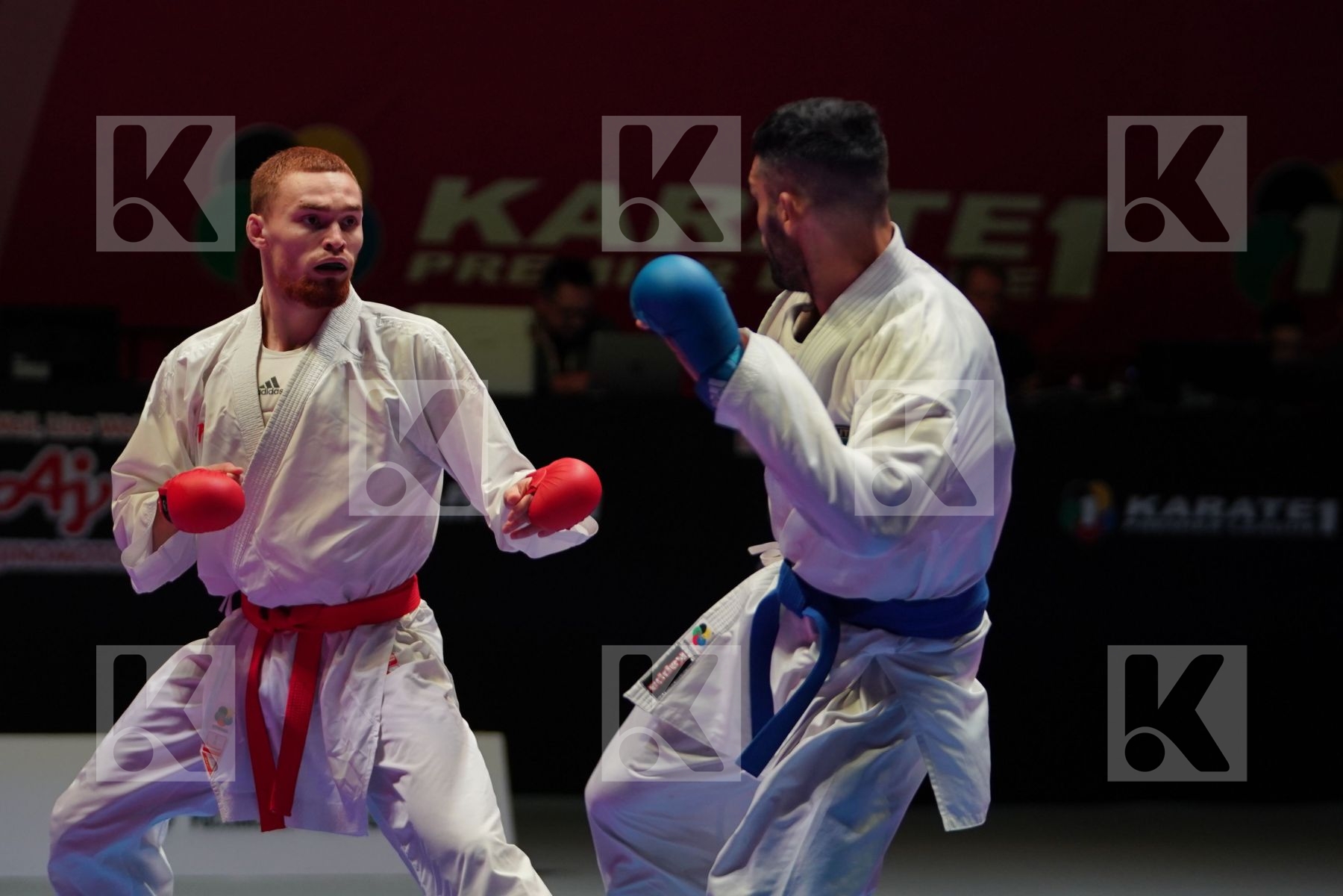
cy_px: 448
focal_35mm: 175
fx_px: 6528
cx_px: 672
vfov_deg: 7.8
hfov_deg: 11.7
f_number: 2.8
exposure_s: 1/1000
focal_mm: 117
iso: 1250
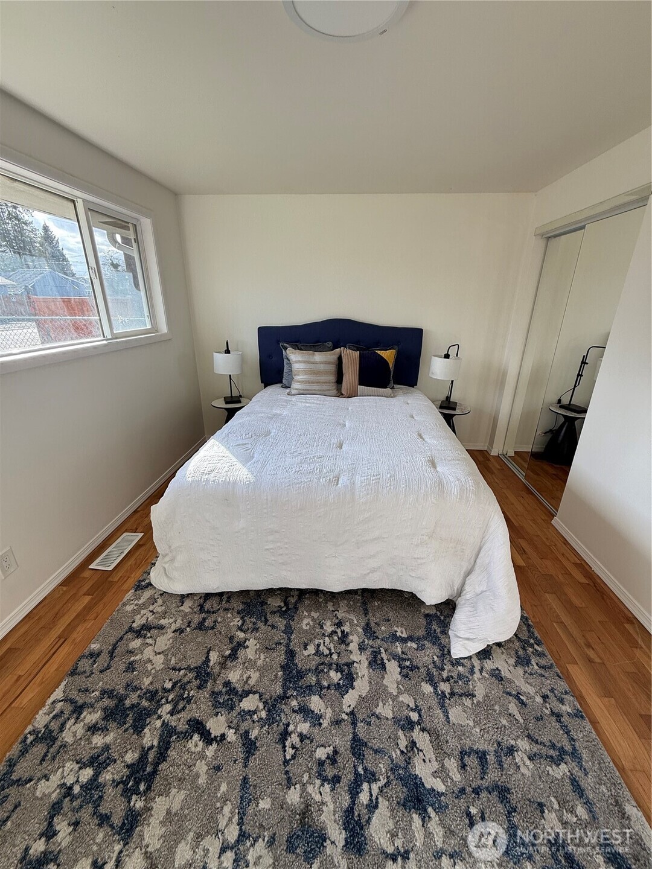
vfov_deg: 102.1
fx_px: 352
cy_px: 434
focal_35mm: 14
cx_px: 326
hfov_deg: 85.7
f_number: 2.2
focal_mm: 2.22
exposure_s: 1/154
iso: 50
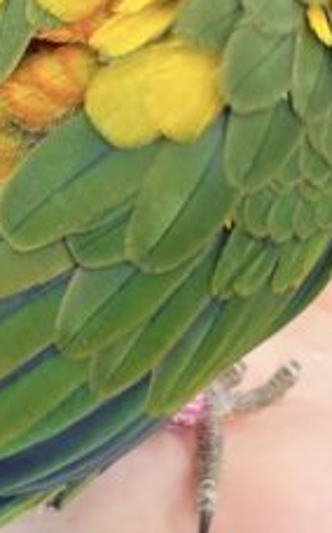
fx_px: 2250
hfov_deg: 8.4
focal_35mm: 155
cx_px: 84
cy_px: 51
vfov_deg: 13.4
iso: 80
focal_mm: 5.96
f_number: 1.6
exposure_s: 1/50
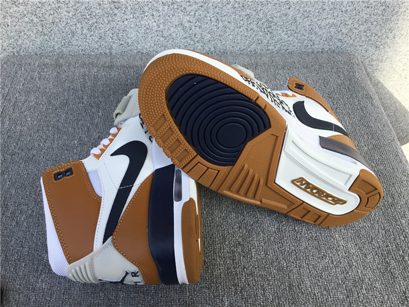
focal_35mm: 31
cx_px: 204
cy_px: 154
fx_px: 366
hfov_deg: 58.4
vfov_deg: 45.4
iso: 25
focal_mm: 3.3
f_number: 2.4
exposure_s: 1/519
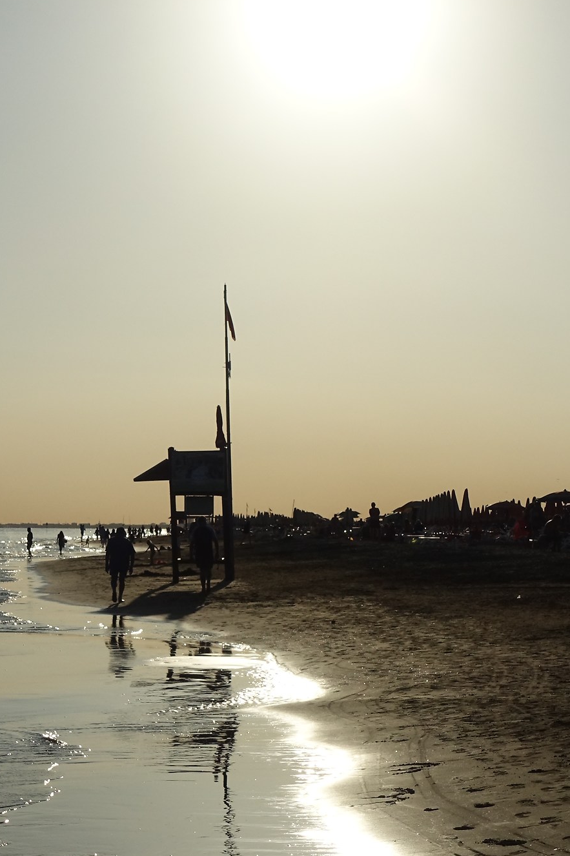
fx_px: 2969
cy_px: 600
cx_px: 172
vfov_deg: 16.3
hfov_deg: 10.9
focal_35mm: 125
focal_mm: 25.46
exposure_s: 1/2000
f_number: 4
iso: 320
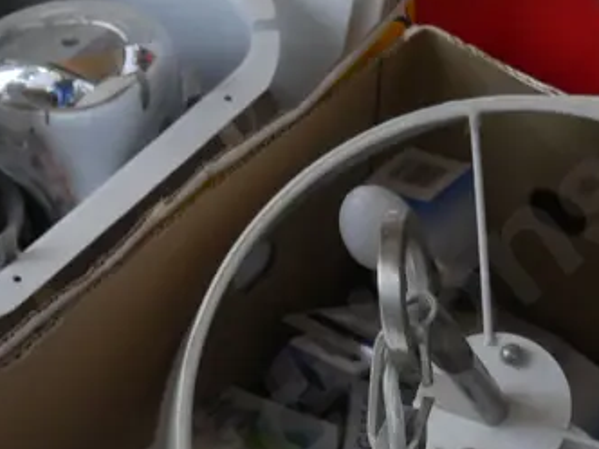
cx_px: 238
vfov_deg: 13.1
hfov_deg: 17.7
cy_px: 470
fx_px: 1921
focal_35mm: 111
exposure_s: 1/60
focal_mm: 18
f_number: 4
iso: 2000
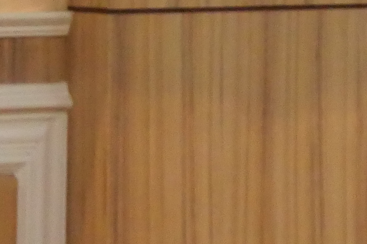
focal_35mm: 579
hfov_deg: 3.5
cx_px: 678
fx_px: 5900
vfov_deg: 2.4
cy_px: -214
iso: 3200
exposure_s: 1/100
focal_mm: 53
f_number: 5.6
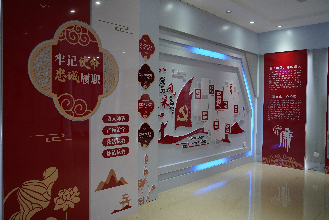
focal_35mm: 29
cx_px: 164
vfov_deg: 45.0
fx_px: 265
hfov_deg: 63.7
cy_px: 110
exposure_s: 1/100
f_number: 5.6
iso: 2500
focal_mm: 29
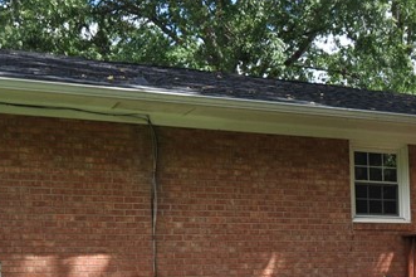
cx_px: 427
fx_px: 797
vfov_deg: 18.8
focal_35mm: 69
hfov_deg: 27.4
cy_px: 321
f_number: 8
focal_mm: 14
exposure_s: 1/250
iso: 200
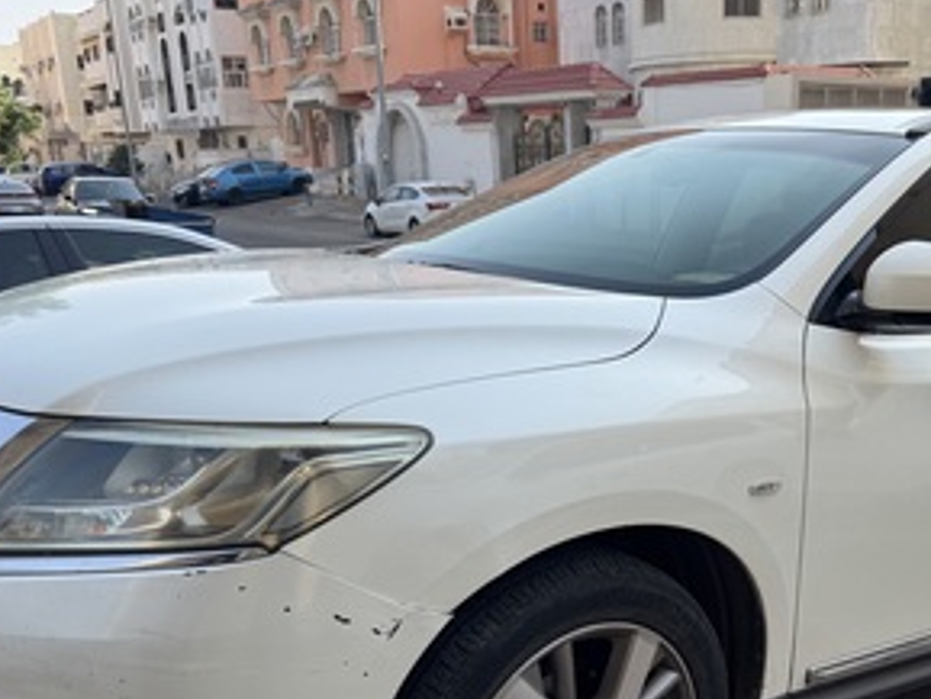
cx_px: 636
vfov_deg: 37.4
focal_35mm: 38
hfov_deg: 48.0
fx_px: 1022
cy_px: 456
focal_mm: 6.76
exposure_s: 1/2252
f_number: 1.78
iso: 80
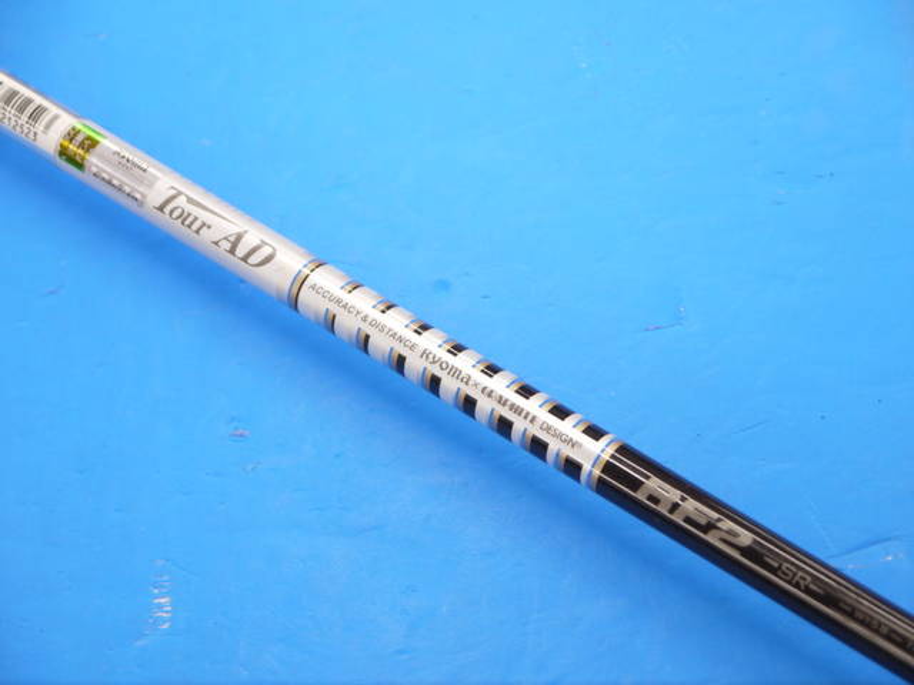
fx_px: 2218
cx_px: 457
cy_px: 342
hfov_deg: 23.3
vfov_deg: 17.6
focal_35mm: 84
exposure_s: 1/80
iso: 640
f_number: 5.6
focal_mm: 42
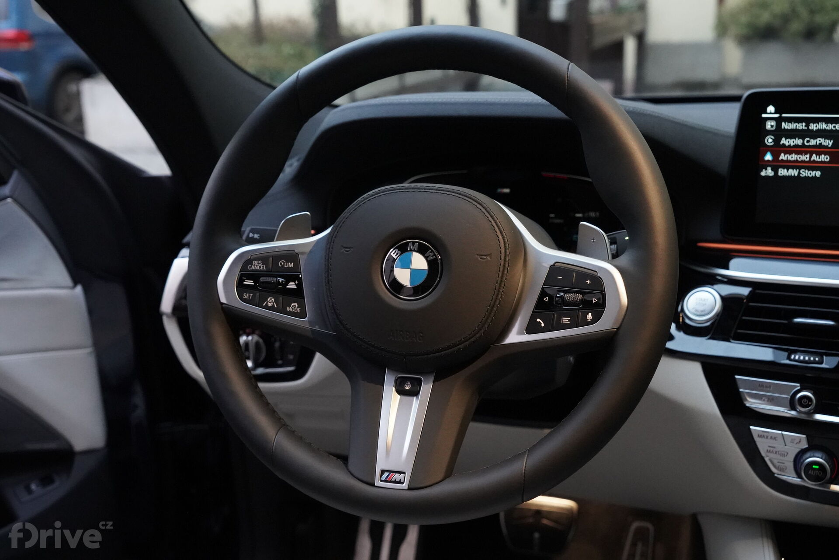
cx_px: 420
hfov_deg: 47.4
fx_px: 955
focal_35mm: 41
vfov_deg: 32.6
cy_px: 280
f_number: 5.6
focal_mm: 41
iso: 12800
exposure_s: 1/80
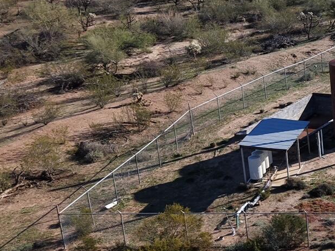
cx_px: 523
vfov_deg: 18.4
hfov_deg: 20.4
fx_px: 775
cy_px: 119
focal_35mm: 80
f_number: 1.8
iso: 190
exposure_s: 1/125
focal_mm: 8.67
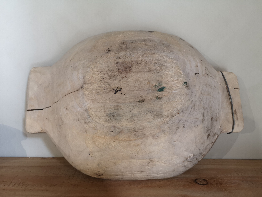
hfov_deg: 65.3
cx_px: 131
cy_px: 98
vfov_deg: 51.4
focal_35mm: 27
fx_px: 204
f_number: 1.8
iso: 160
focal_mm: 5.58
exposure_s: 1/50
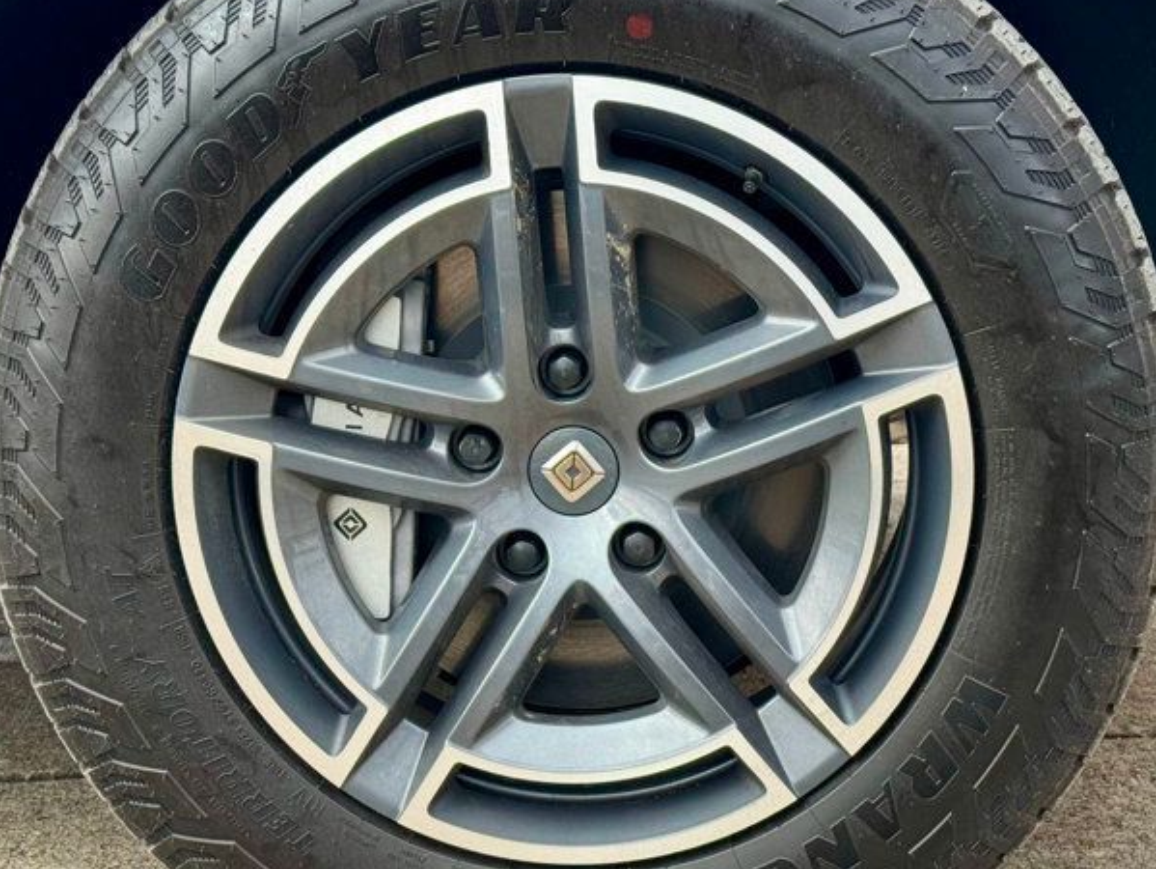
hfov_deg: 23.8
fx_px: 2740
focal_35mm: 82
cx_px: 606
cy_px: 500
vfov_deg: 18.0
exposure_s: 1/685
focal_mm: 6.76
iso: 64
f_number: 1.78
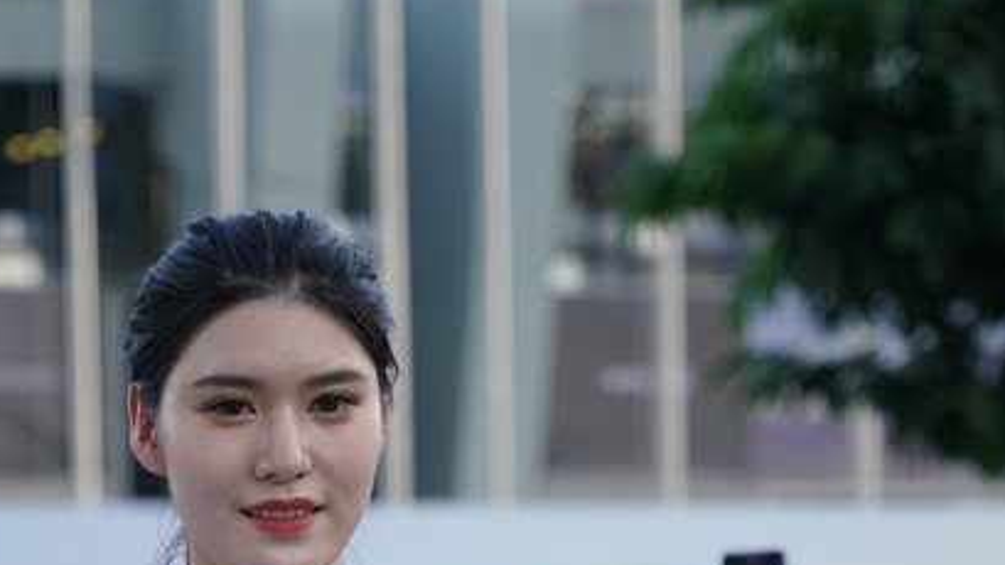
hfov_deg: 8.9
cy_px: 1473
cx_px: 44
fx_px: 6449
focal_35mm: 242
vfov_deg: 4.9
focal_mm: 70
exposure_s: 1/500
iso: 400
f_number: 3.2
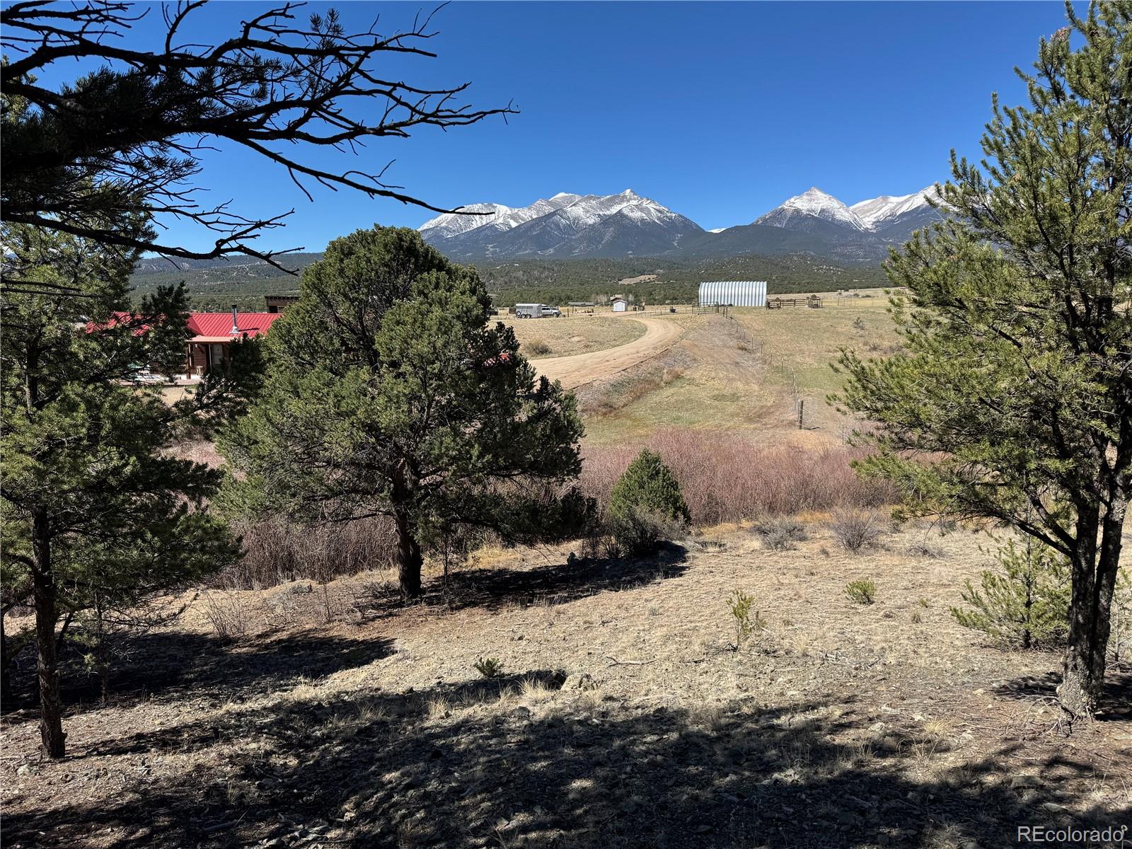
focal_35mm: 24
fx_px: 785
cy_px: 424
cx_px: 566
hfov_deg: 71.6
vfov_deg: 56.8
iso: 80
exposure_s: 1/4049
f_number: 1.78
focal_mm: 6.76
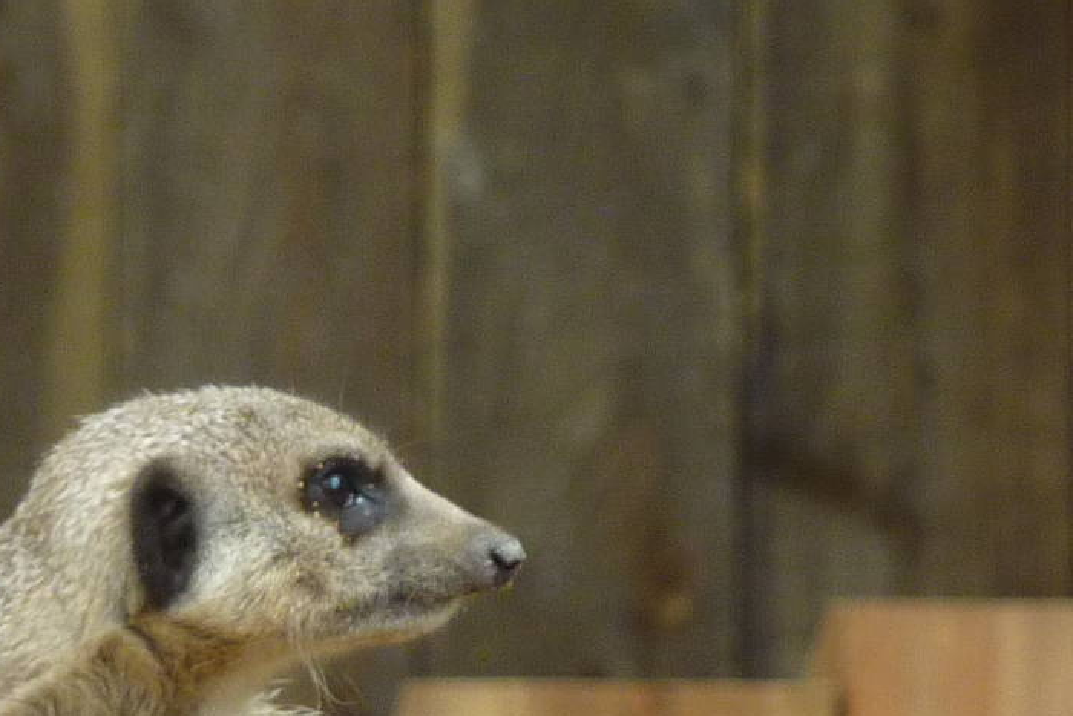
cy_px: 857
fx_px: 21403
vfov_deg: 1.9
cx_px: 423
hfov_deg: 2.9
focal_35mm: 718
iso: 160
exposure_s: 1/250
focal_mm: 34.4
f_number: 4.6
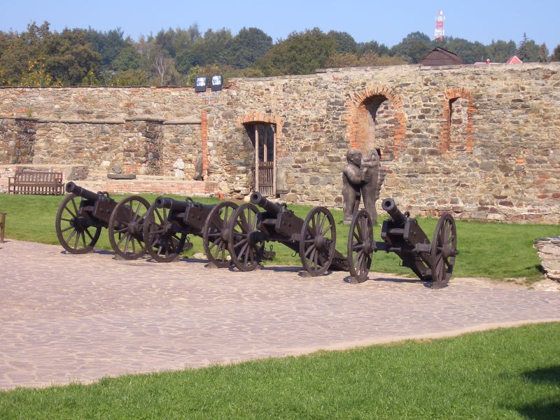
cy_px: 210
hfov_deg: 22.3
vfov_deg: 16.8
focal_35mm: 88
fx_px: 1424
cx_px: 280
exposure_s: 1/320
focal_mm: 14.6
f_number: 4.4
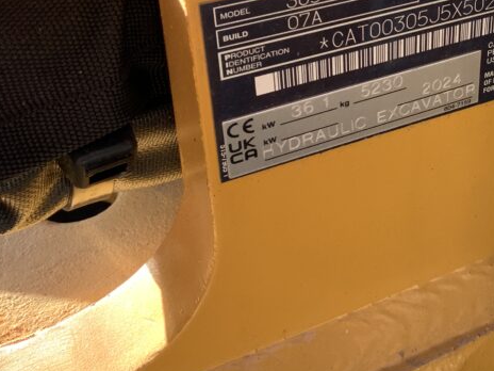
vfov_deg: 22.4
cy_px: 42
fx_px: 913
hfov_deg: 28.7
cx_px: 471
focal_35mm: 64
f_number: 1.8
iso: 40
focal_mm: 3
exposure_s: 1/122
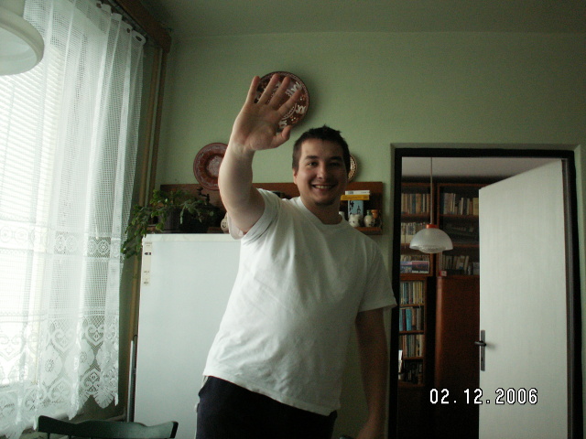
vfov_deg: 40.7
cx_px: 293
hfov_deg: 52.6
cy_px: 220
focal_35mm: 35
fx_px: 593
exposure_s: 1/13
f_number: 2.8
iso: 160
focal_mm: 5.86
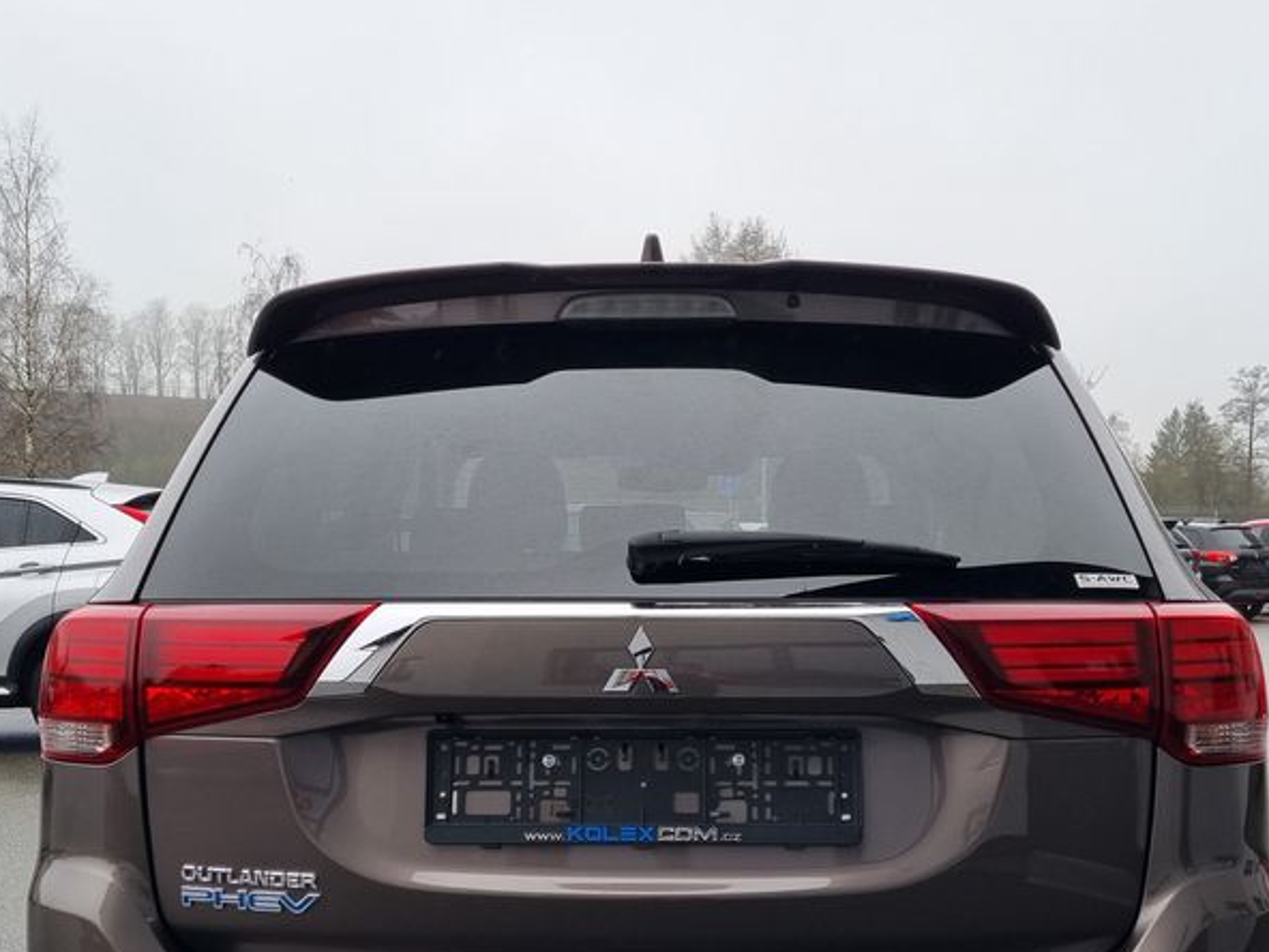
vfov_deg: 31.9
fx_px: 1650
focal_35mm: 45
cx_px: 639
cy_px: 654
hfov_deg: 42.1
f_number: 1.8
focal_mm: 5.4
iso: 50
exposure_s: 1/195
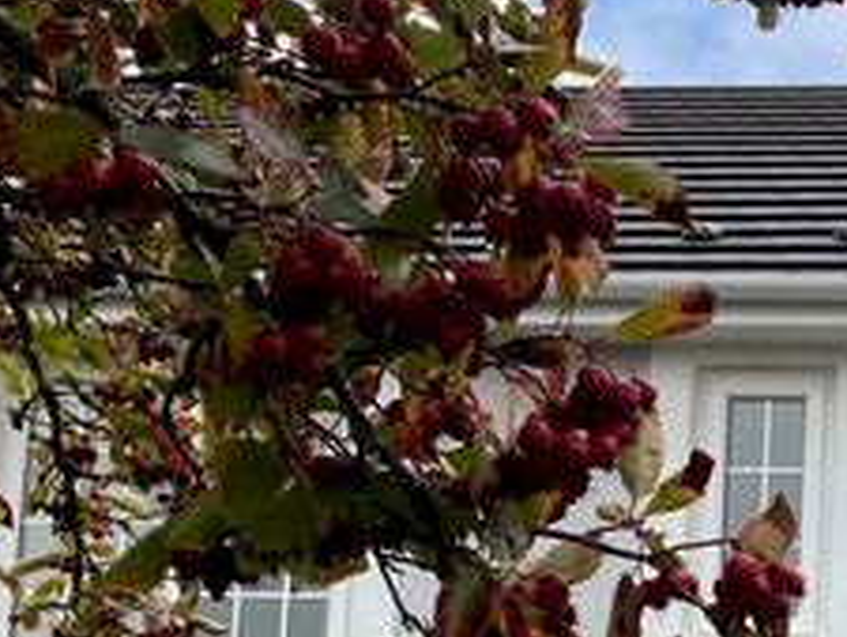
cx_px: 1216
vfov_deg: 16.9
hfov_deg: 21.0
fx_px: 1983
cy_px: 876
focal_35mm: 81
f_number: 1.8
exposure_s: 1/579
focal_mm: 4.25
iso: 32
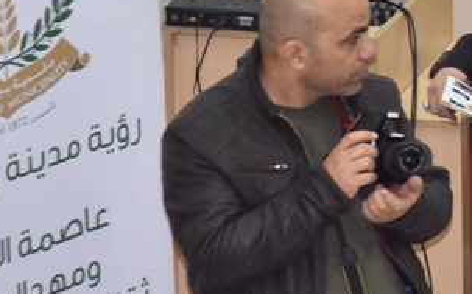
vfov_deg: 3.2
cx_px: 779
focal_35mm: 414
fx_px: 5323
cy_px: -37
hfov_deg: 5.0
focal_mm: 120
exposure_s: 1/250
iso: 2500
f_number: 6.3
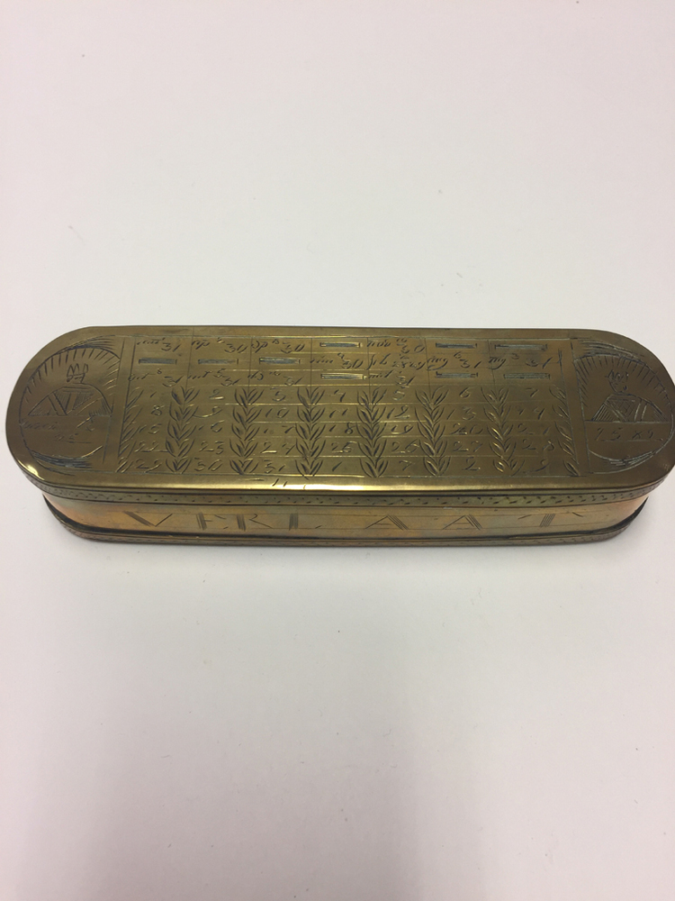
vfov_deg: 61.7
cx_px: 338
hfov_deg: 48.2
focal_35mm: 29
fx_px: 754
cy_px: 450
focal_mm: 4.15
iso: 32
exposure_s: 1/50
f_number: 2.2
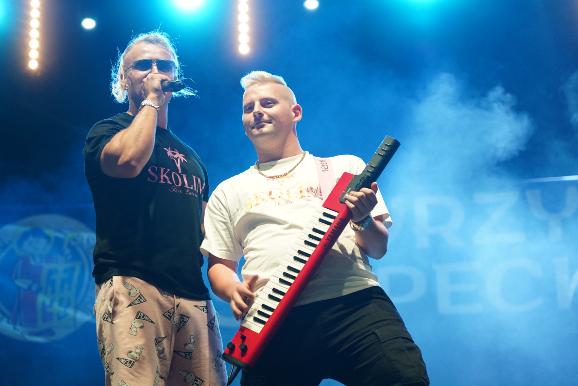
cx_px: 289
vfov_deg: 13.0
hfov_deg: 19.5
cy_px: 193
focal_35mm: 105
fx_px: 1686
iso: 3200
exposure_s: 1/100
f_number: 4
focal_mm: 105
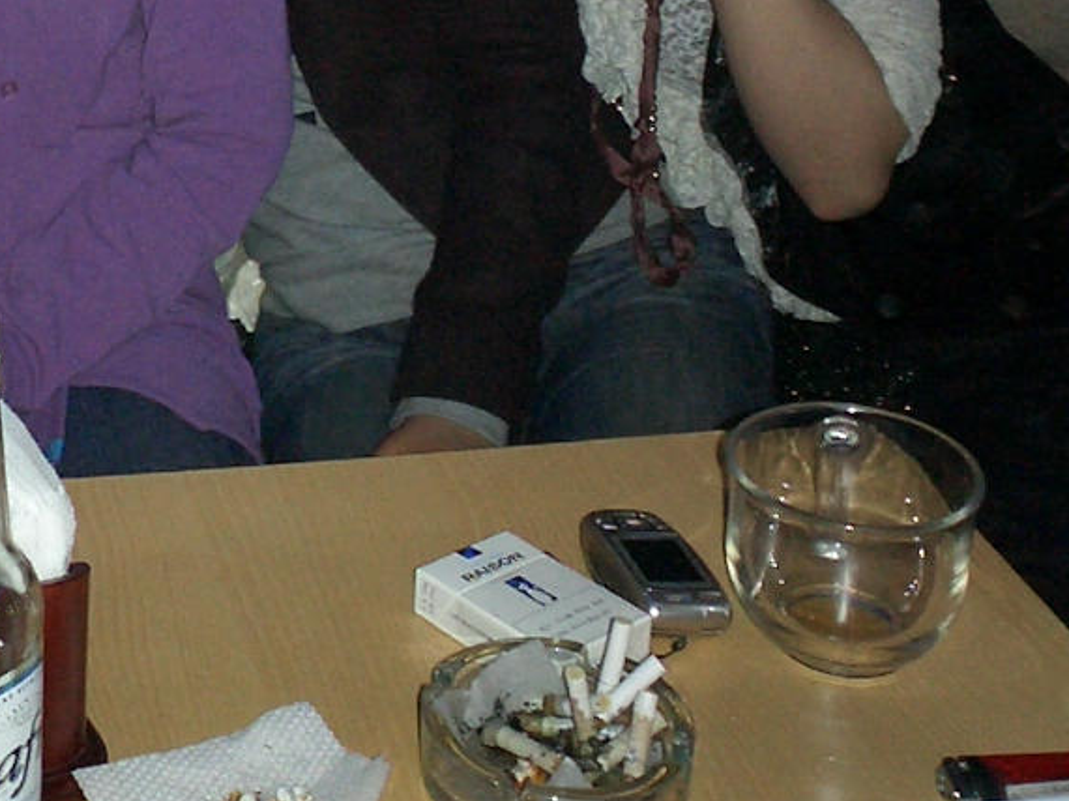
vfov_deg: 17.2
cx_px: 125
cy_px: -92
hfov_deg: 23.0
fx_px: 2563
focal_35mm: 83
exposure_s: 1/40
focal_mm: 5.6
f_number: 3.5
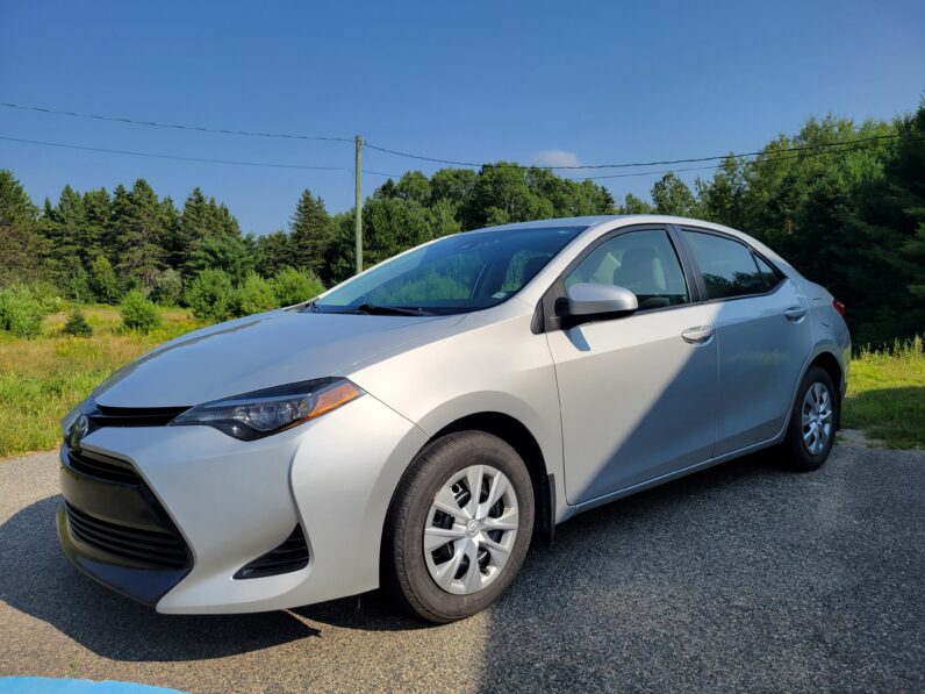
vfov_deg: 53.1
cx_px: 462
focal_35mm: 26
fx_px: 695
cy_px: 347
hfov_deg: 67.3
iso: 40
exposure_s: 1/2953
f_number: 1.8
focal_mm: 5.4
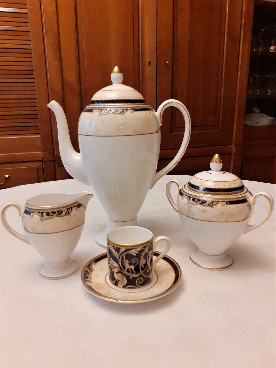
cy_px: 184
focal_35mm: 27
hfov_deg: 51.4
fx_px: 287
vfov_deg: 65.3
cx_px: 138
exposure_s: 1/25
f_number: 1.9
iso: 200
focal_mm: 3.6
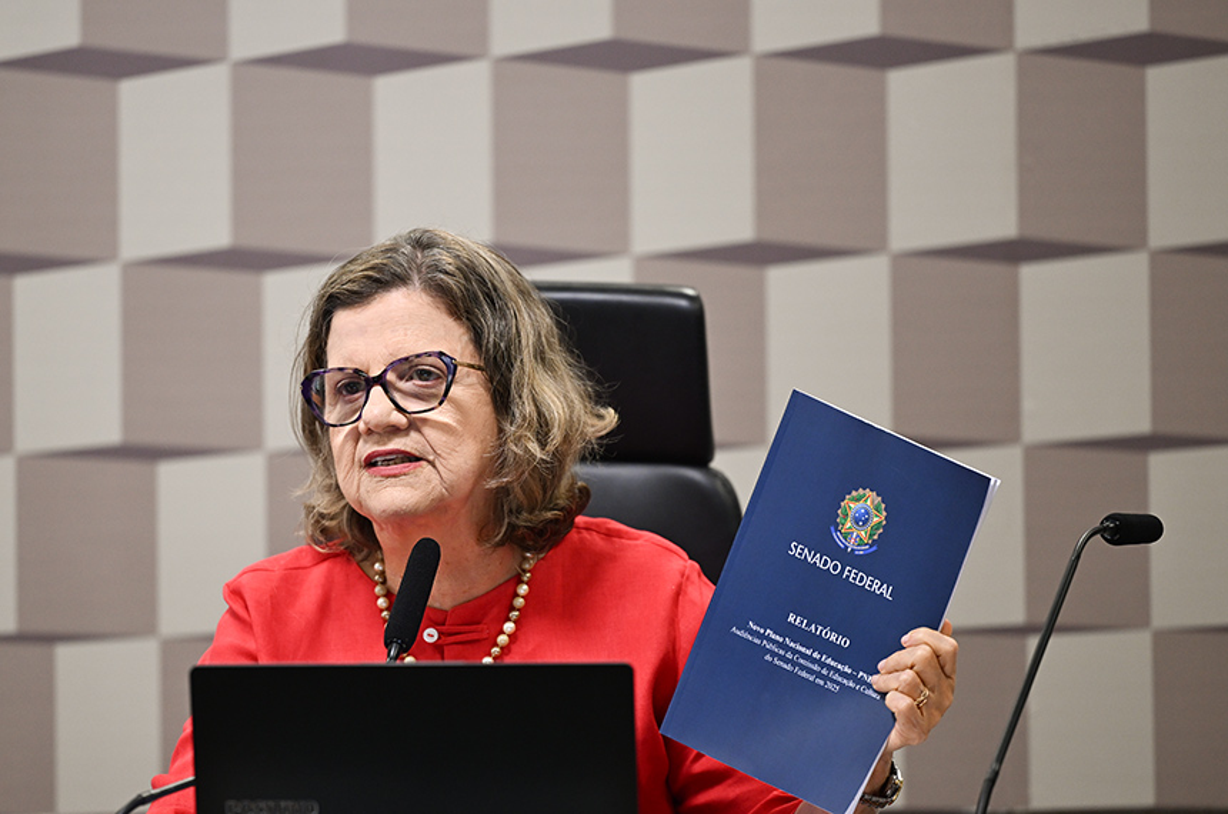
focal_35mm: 200
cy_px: 407
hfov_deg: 10.3
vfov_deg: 6.8
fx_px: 6810
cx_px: 614
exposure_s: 1/125
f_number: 2.8
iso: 800
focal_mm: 200
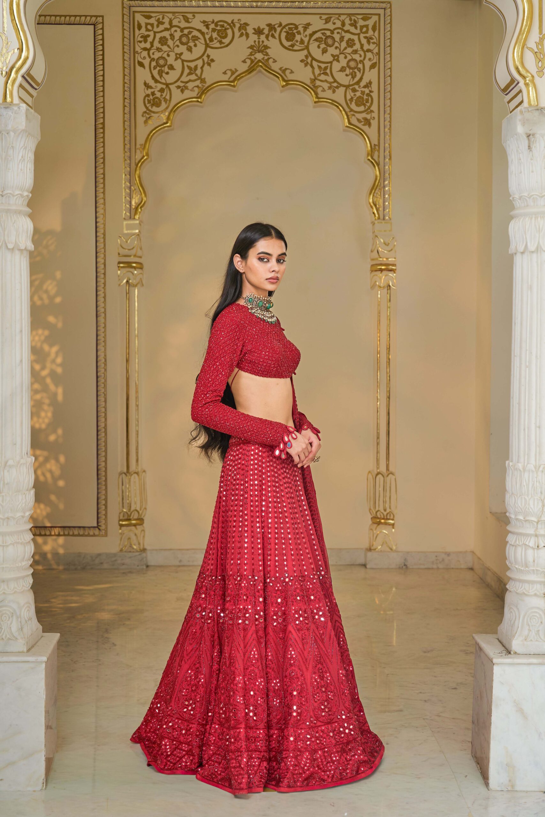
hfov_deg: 23.8
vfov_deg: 35.1
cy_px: 408
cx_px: 272
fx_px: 1294
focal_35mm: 57
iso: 125
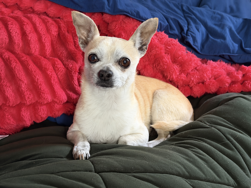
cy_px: 94
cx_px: 126
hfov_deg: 39.7
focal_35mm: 48
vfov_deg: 30.3
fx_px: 348
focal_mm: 6.76
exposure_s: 1/40
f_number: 1.78
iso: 500
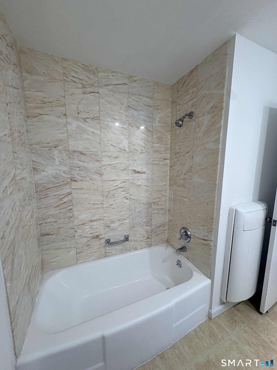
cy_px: 185
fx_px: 149
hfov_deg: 85.7
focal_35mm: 14
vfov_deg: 102.1
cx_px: 138
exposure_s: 1/104
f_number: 2.2
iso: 160
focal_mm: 2.22
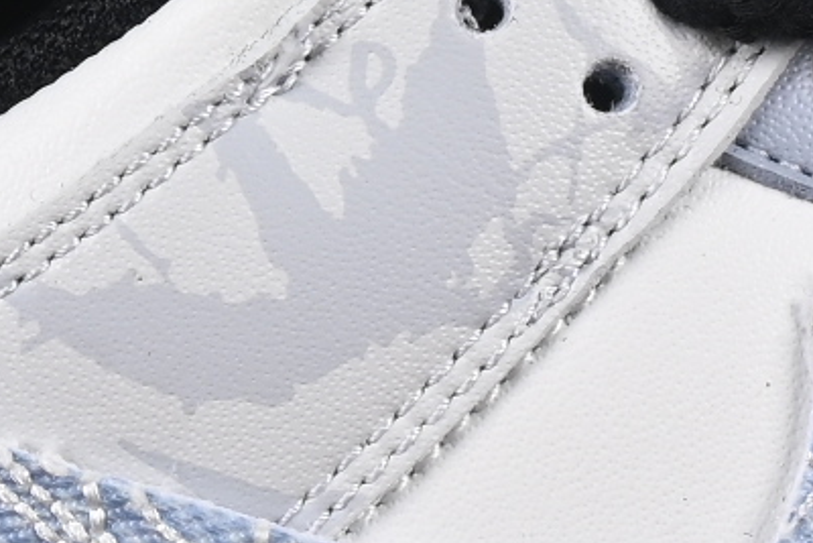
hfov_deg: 3.9
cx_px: 770
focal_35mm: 522
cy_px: 126
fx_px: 11792
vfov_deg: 2.6
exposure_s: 1/80
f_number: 8
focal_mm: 50
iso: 160
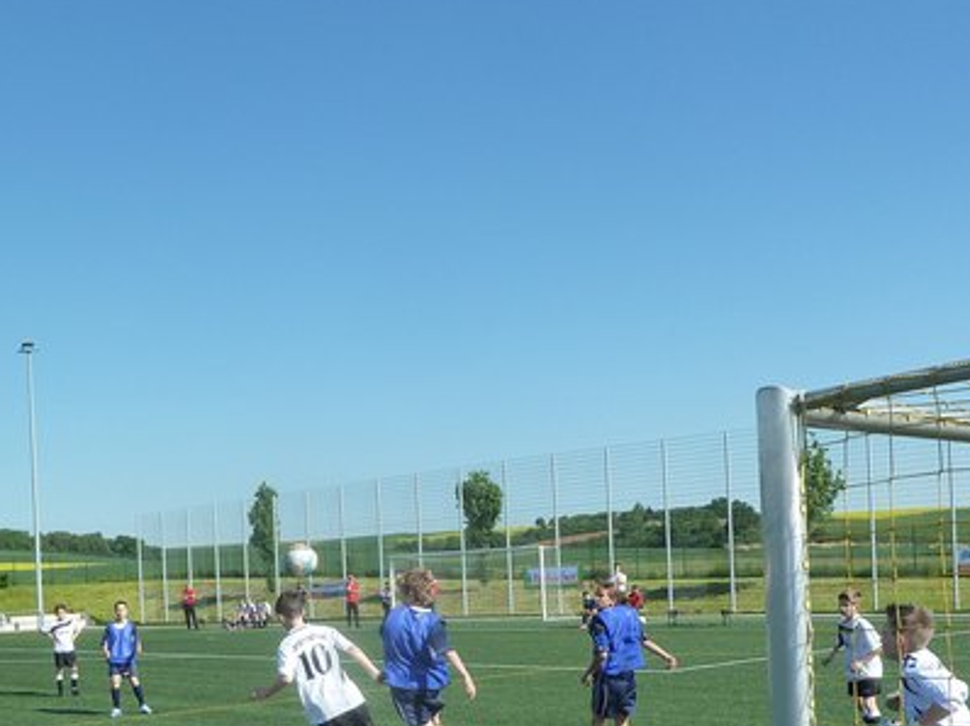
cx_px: 339
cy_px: 586
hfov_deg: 42.5
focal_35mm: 44
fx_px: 1232
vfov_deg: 31.9
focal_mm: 4.1
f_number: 3.3
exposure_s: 1/800
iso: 125
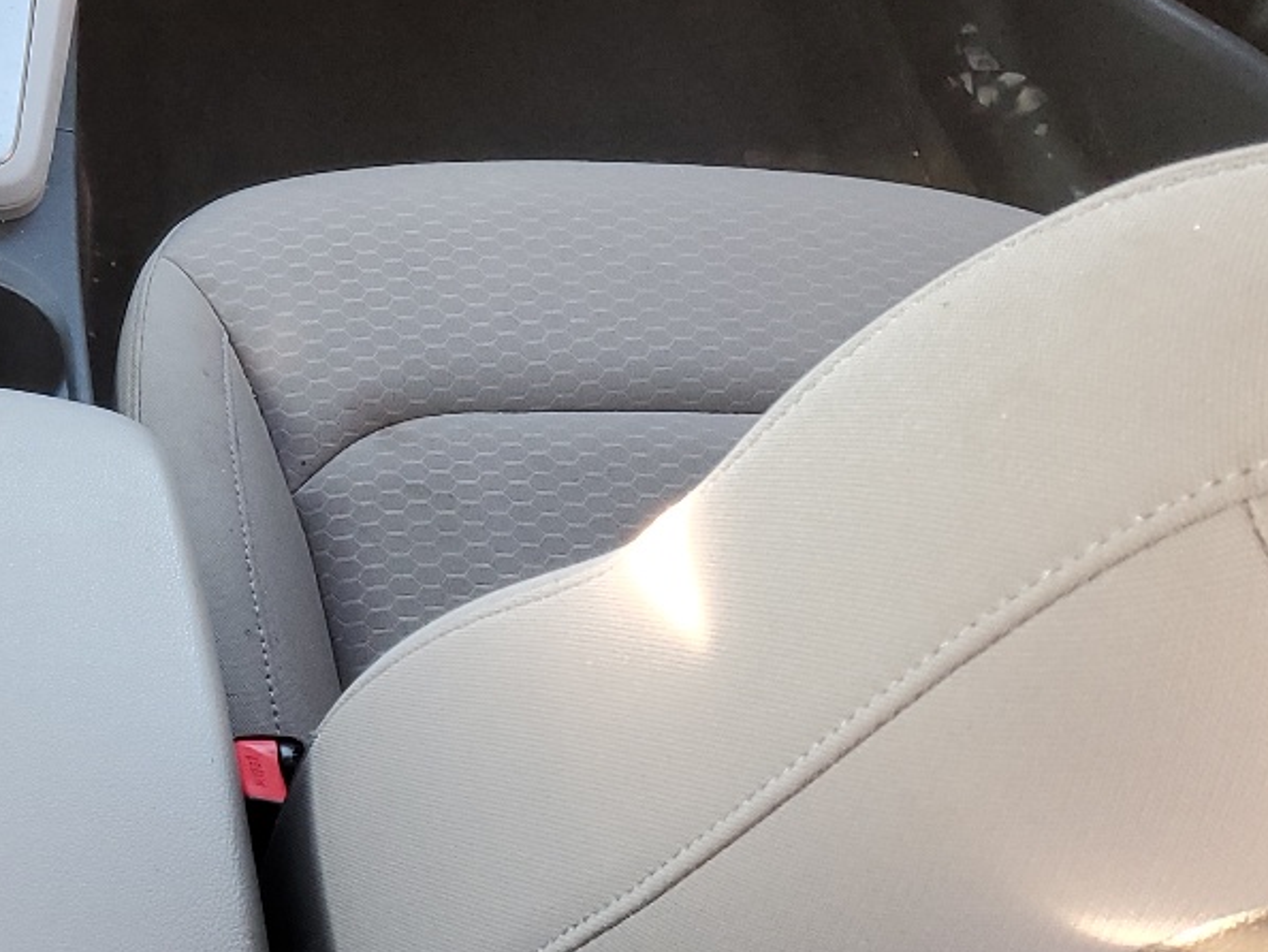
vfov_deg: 20.4
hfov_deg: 24.4
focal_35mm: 70
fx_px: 2565
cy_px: 23
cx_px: -361
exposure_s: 1/50
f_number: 1.5
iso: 77
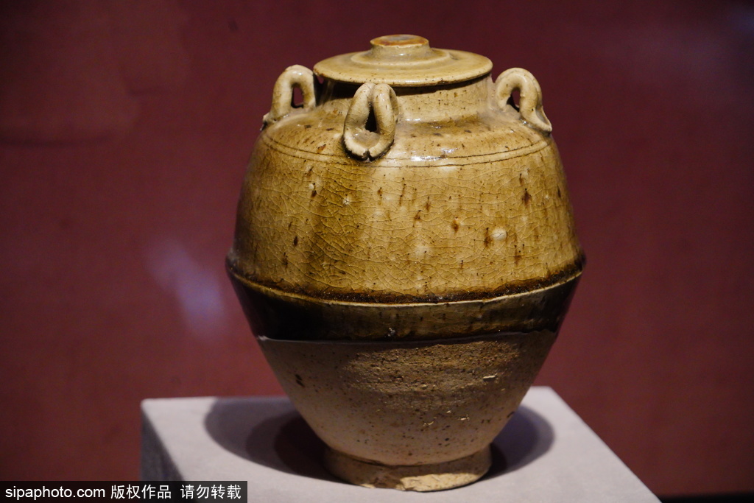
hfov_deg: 14.2
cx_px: 377
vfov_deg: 9.5
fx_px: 3016
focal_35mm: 144
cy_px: 252
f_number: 6.3
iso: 2500
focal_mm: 144
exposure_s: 1/50
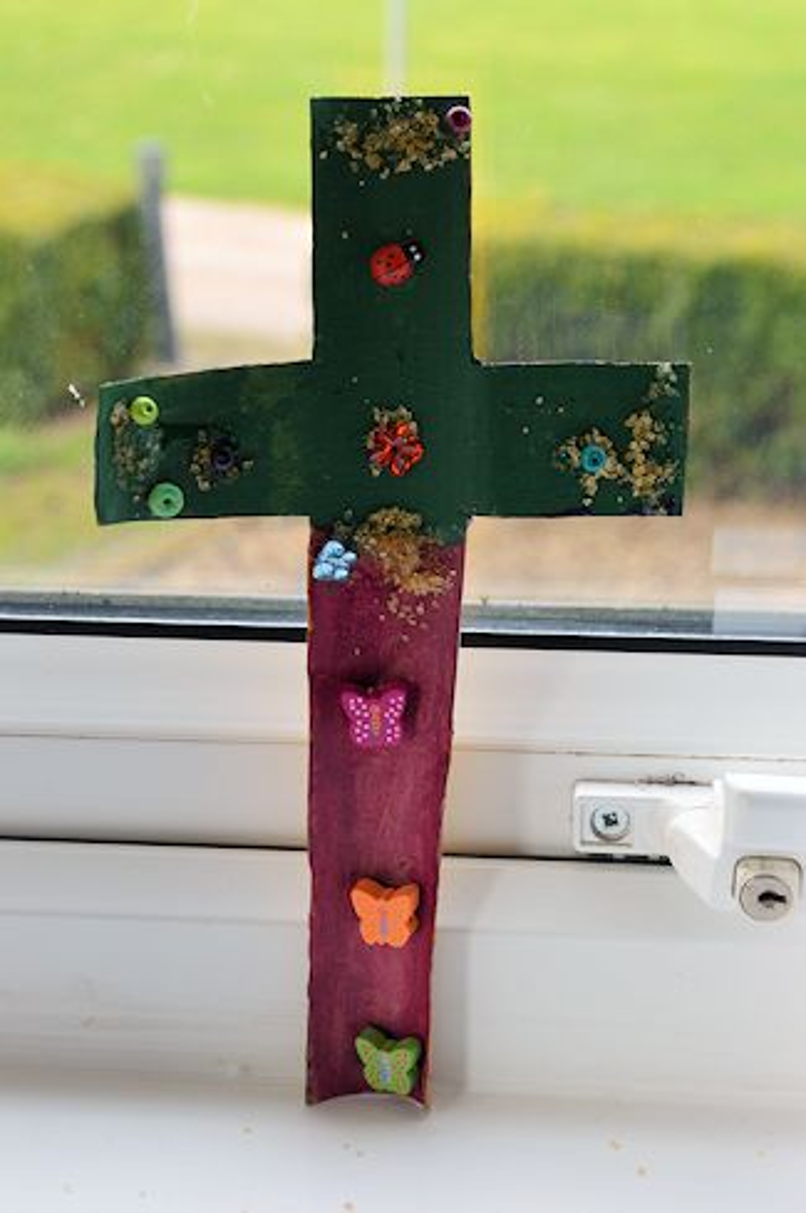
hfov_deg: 16.5
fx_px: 2776
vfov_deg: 24.6
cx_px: 403
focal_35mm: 82
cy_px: 606
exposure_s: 1/80
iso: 400
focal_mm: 55
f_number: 8
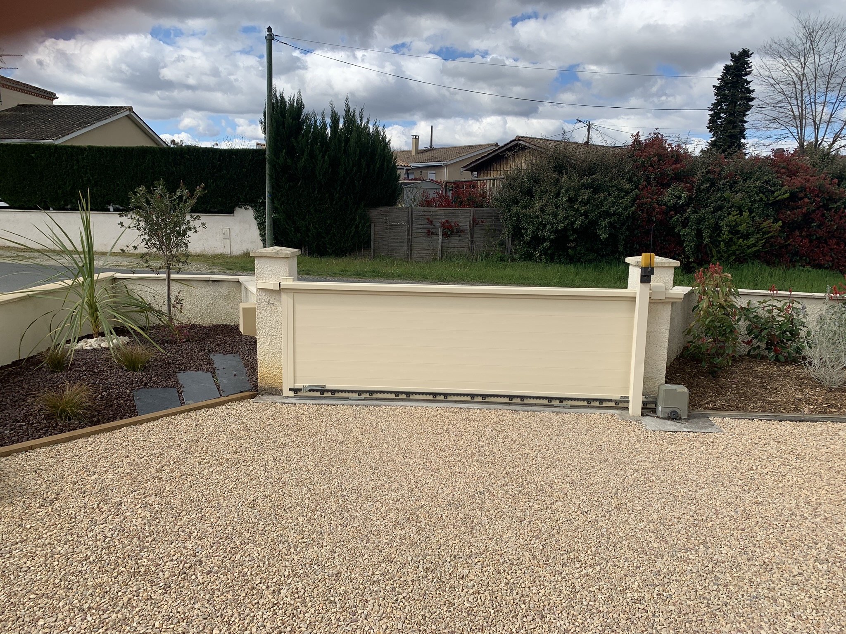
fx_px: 635
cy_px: 317
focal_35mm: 26
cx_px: 423
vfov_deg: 53.1
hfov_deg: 67.3
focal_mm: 4.25
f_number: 1.8
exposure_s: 1/2075
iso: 25
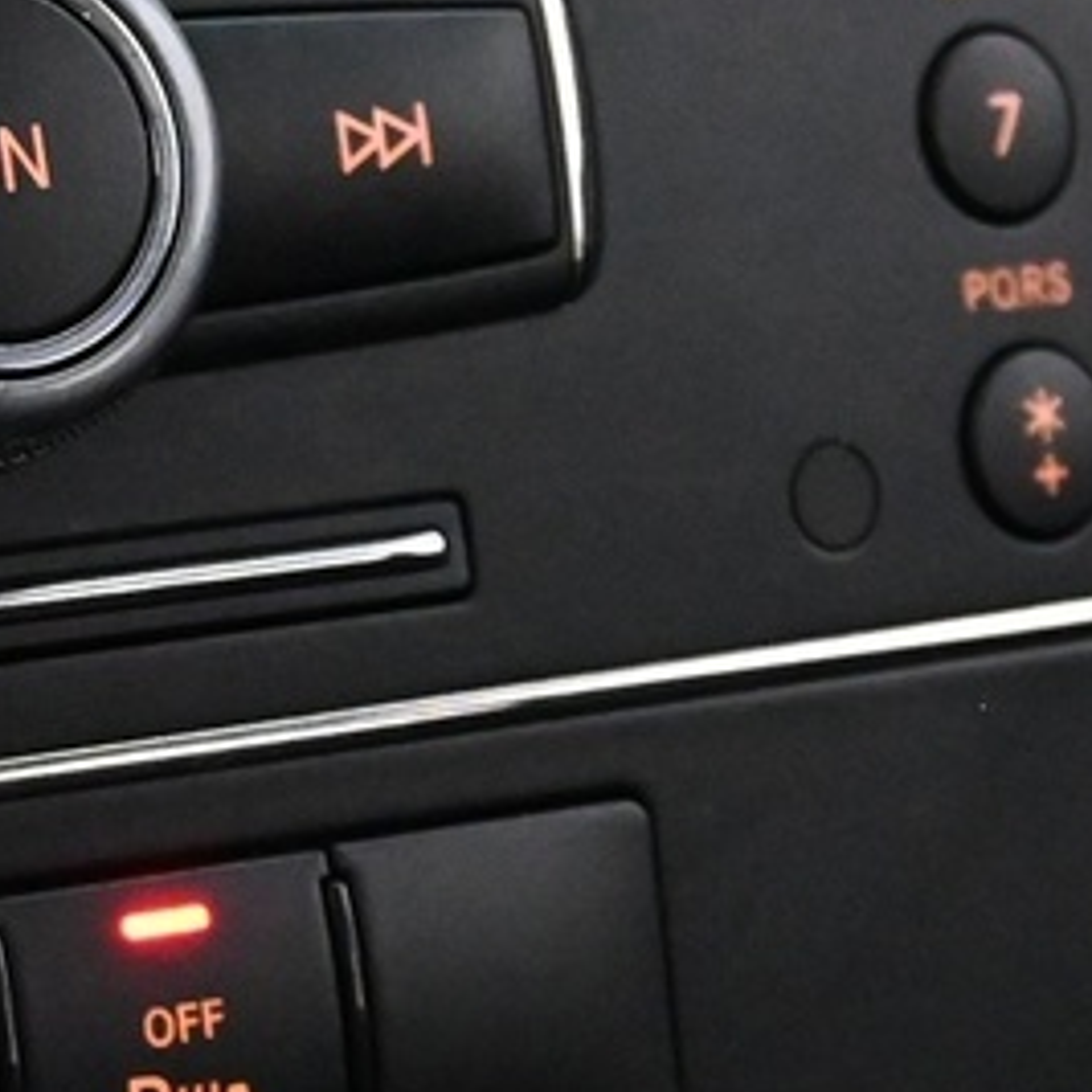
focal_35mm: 194
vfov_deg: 9.0
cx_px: -196
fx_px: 6909
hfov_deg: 8.9
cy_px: 344
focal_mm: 25
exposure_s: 1/40
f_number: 4.2
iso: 5600
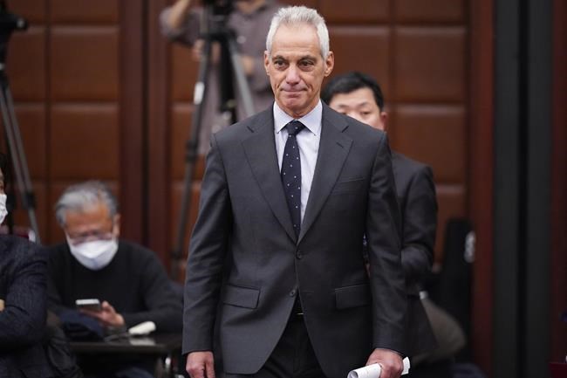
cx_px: 284
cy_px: 189
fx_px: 3149
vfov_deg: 6.9
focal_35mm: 200
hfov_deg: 10.3
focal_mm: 200
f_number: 2.8
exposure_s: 1/640
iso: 10000
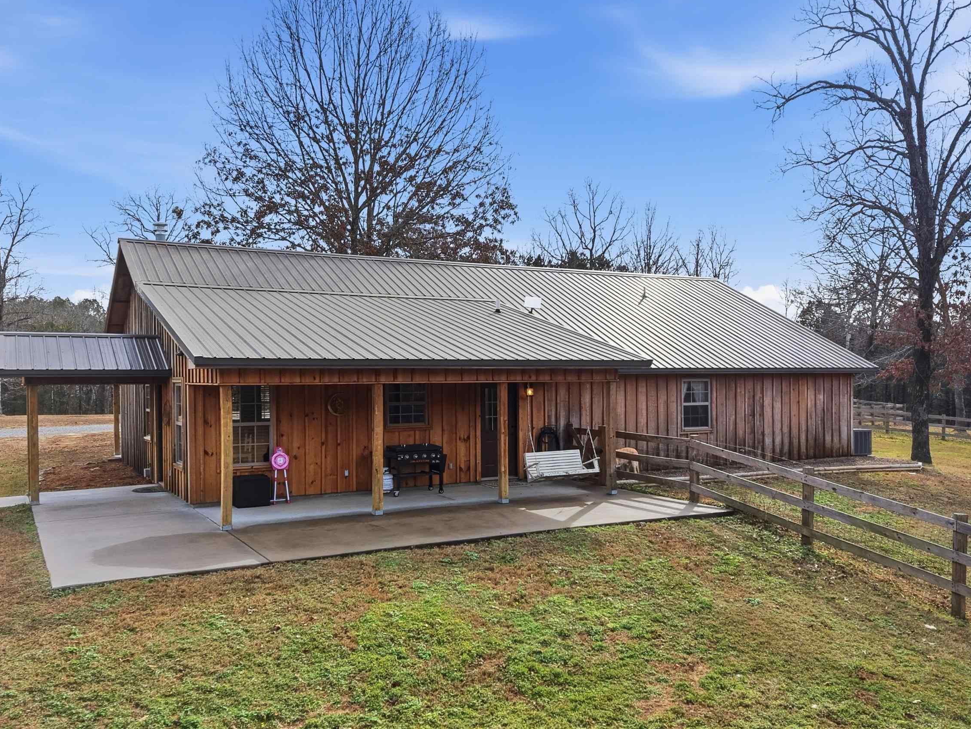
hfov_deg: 56.8
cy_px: 393
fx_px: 898
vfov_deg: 44.1
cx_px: 480
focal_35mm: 32
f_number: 1.8
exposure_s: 1/8000
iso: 250
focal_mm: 8.7
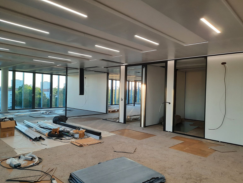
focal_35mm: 26
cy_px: 92
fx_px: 183
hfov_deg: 67.3
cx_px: 123
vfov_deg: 53.1
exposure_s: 1/60
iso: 100
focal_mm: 4.6
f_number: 2
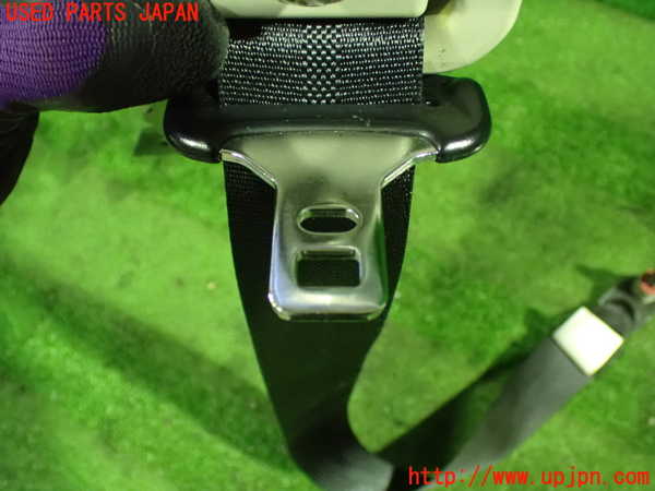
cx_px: 328
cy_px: 246
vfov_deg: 39.7
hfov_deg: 51.4
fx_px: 681
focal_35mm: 36
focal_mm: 6.37
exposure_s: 1/40
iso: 1600
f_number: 2.5
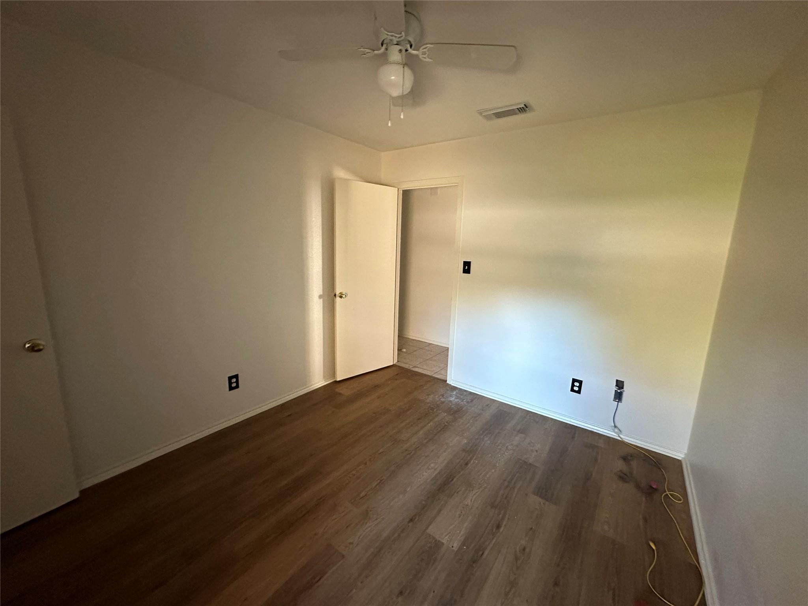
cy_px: 303
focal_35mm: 14
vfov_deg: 85.7
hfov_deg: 102.1
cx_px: 404
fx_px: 327
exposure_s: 1/60
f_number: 2.2
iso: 800
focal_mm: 2.22
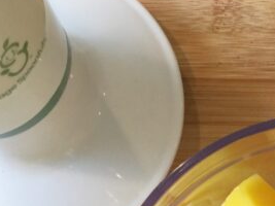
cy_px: 229
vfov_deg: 16.3
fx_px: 699
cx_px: 236
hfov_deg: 21.9
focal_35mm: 88
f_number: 2.4
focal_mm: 3.3
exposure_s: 1/30
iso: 64
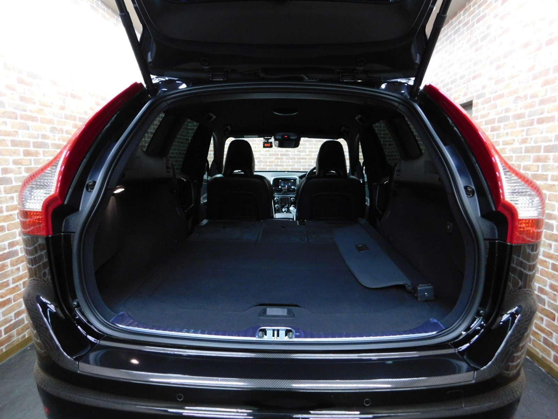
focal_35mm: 23
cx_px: 279
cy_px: 210
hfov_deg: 73.9
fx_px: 371
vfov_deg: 58.9
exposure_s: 1/15
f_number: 3
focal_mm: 4
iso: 400
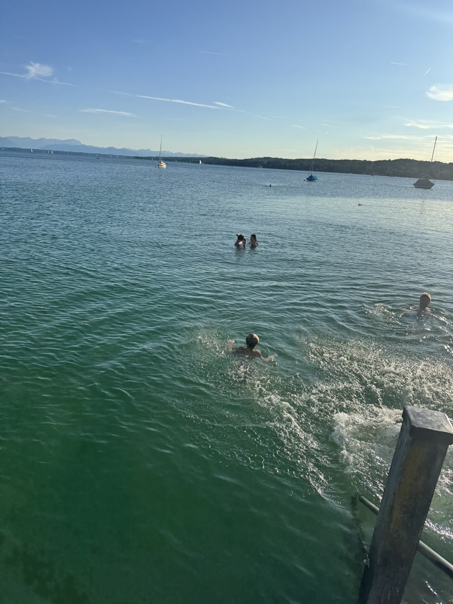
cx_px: 226
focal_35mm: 24
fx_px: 419
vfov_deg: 71.6
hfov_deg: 56.8
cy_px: 302
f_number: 1.78
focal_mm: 6.76
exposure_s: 1/5814
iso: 80
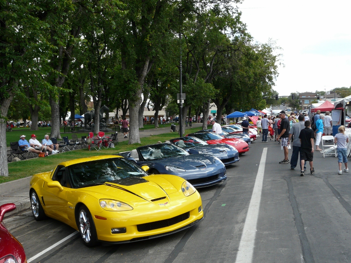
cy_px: 132
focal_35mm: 37
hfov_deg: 50.1
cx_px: 176
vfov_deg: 38.7
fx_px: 375
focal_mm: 6
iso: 100
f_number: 4
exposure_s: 1/160
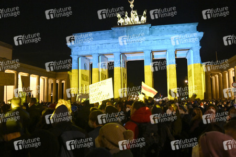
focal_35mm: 28
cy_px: 78
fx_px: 183
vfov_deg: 46.3
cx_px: 118
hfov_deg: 65.5
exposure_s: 1/30
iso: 8000
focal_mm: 28
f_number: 5.6
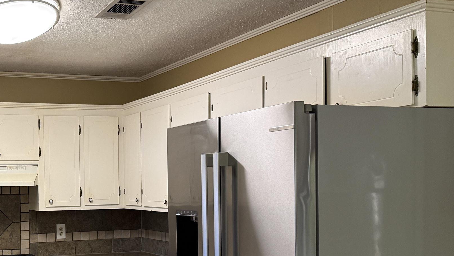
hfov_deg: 39.1
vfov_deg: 23.6
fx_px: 602
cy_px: 206
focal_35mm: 50
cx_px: 67
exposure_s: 1/60
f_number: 1.78
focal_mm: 6.76
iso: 320
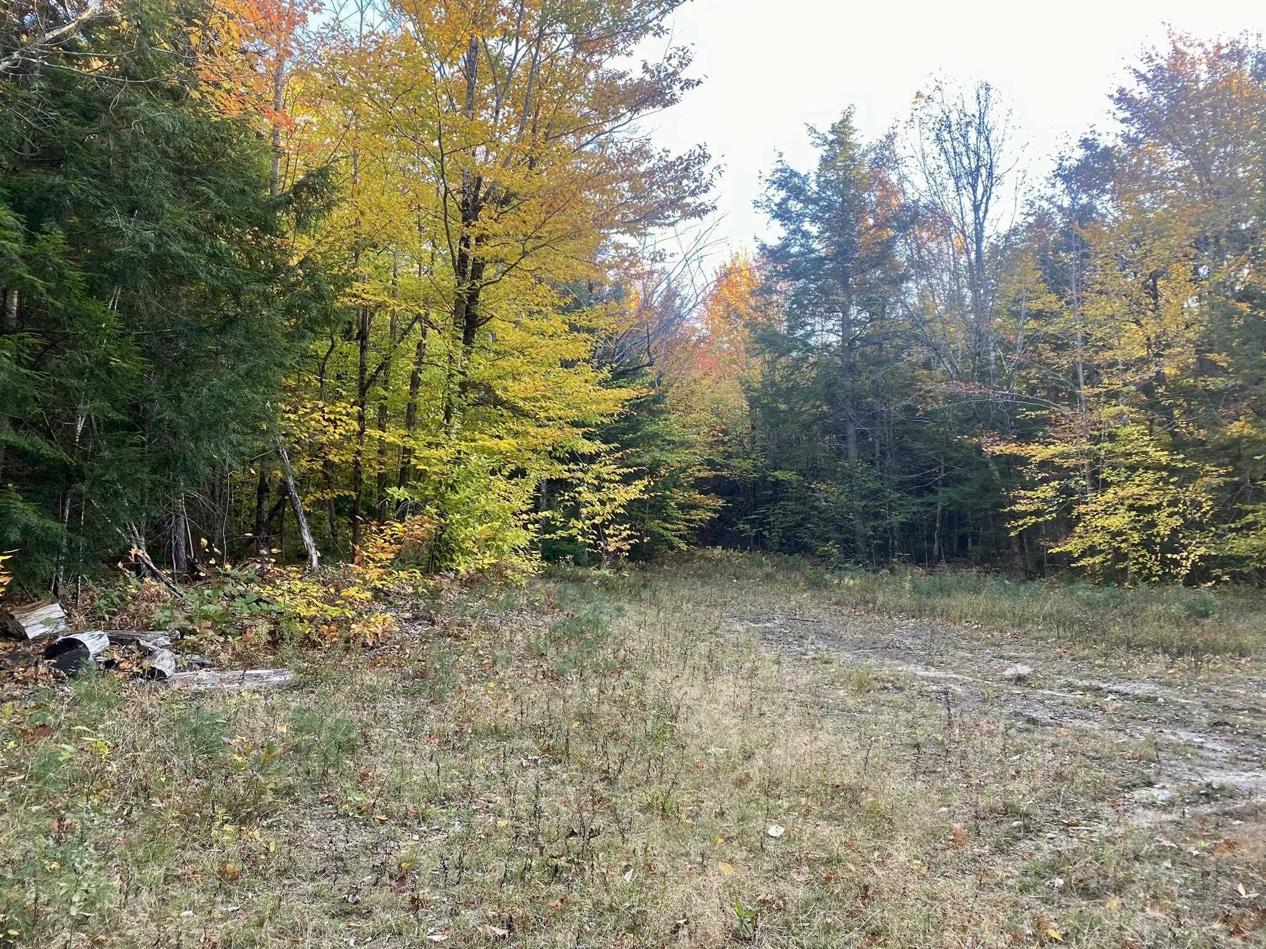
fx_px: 951
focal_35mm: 26
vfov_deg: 53.1
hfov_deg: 67.3
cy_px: 474
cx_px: 633
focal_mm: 4.25
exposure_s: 1/122
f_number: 1.8
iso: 80
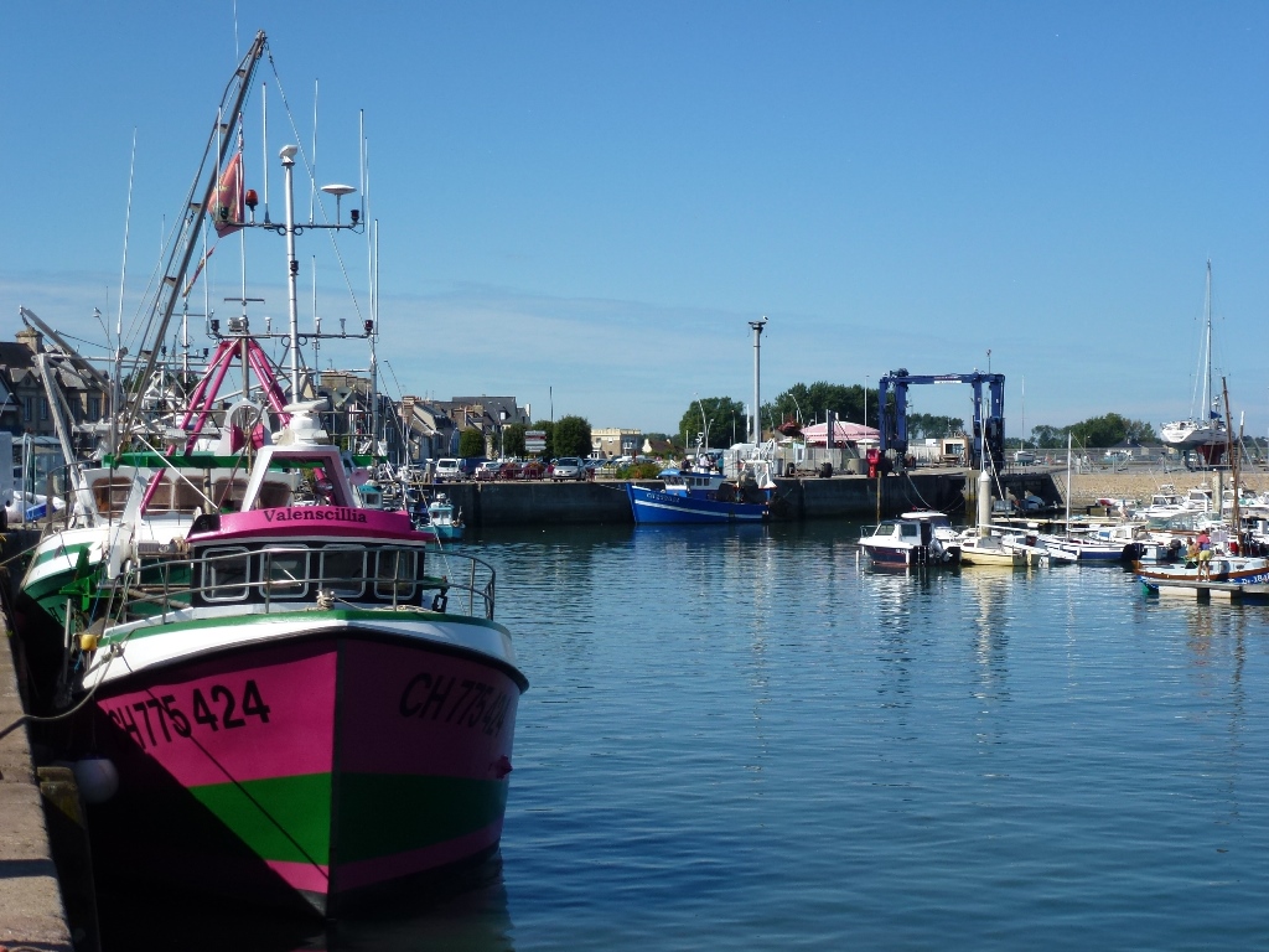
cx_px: 634
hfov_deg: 29.8
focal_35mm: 65
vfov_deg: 22.6
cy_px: 476
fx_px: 2383
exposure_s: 1/1000
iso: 100
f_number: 4.6
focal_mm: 11.7
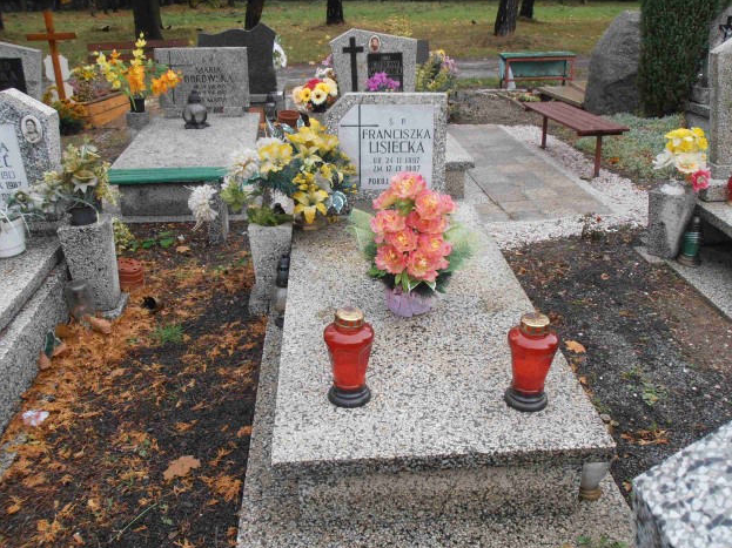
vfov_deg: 37.7
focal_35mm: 38
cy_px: 270
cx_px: 375
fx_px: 803
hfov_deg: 49.0
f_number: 3.9
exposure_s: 1/80
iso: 80
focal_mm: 6.61
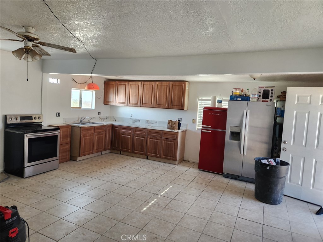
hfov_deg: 73.9
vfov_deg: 58.9
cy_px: 121
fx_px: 215
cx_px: 162
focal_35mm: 23
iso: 160
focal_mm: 5.4
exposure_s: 1/120
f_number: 1.8
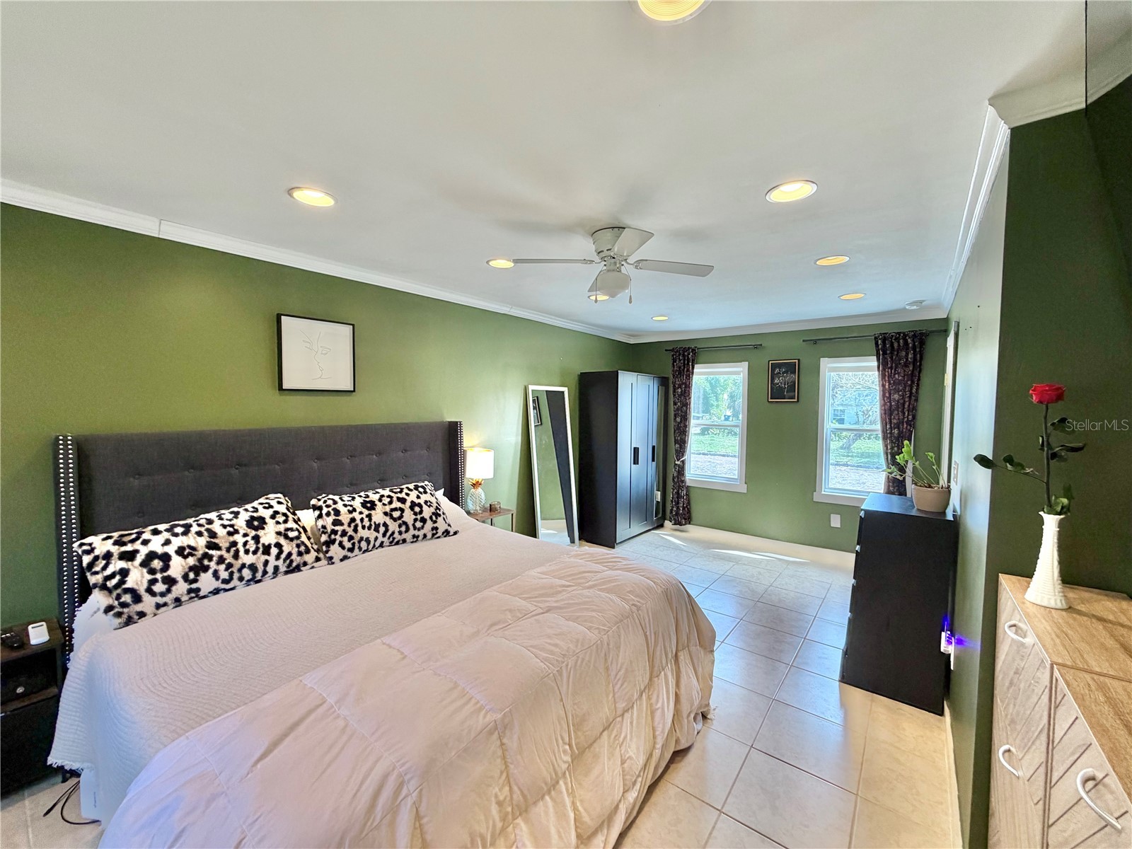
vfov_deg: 85.7
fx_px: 458
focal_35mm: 14
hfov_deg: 102.1
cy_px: 424
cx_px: 566
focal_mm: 2.22
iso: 160
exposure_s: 1/120
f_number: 2.2
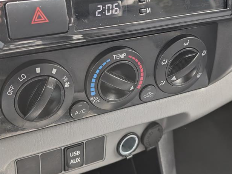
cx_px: 120
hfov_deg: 37.5
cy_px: 86
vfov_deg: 28.6
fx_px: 342
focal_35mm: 51
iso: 433
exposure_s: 1/385
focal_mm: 6.9
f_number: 1.68
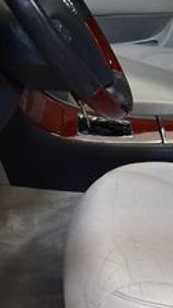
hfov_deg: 10.6
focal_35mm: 108
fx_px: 881
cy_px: 90
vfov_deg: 19.7
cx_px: 308
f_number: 3.5
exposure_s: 1/125
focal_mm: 18
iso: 1000
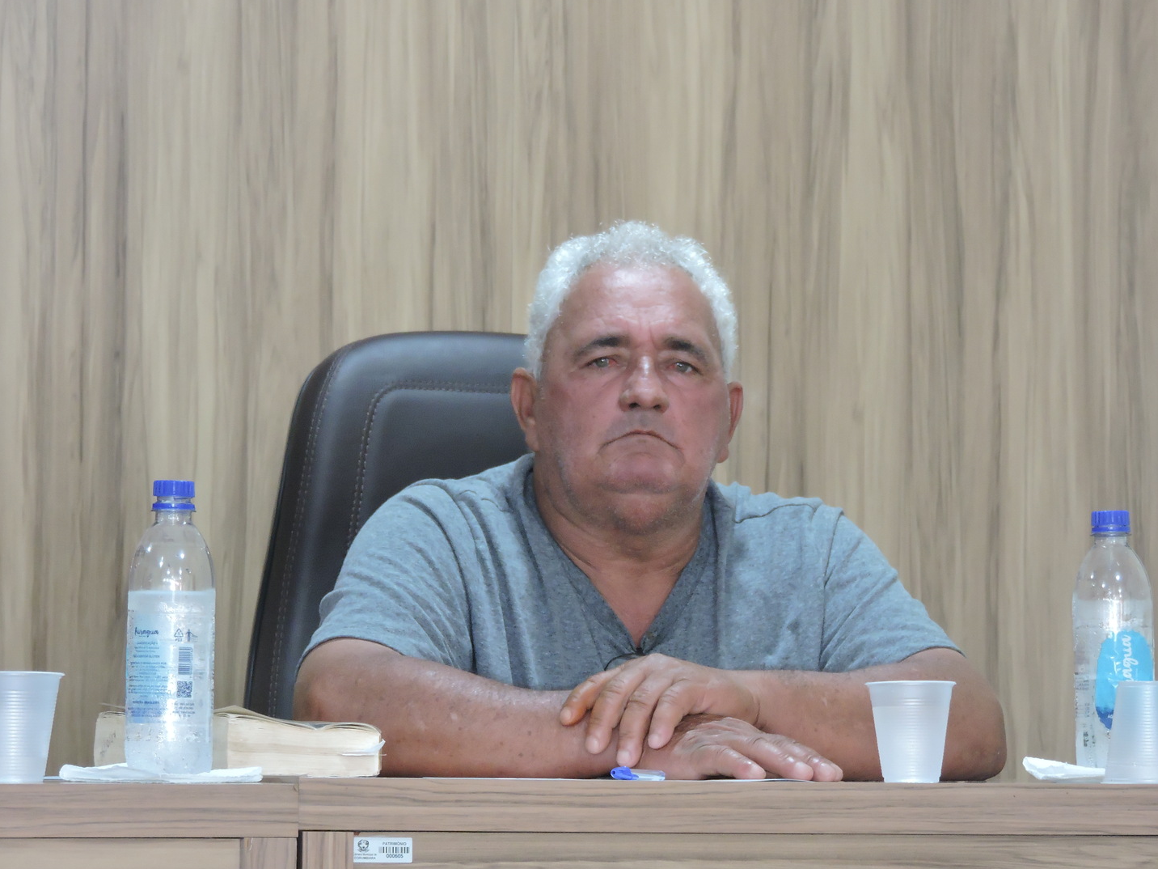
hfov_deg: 10.6
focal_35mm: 186
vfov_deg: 8.0
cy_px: 434
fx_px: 6222
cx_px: 581
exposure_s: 1/25
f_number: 4.6
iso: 800
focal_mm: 33
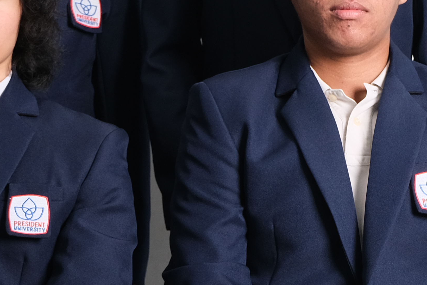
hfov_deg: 13.2
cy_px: 87
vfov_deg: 8.8
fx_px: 1850
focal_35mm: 156
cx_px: 152
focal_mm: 27.1
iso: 500
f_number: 4.4
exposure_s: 1/125
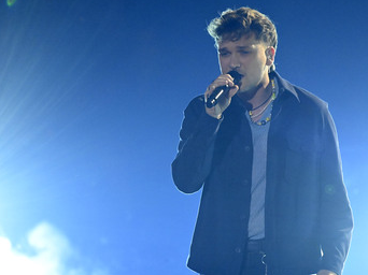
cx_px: 242
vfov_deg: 2.9
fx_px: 5386
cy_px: 121
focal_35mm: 507
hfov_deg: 3.9
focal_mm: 400
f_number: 5.6
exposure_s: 1/400
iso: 12800
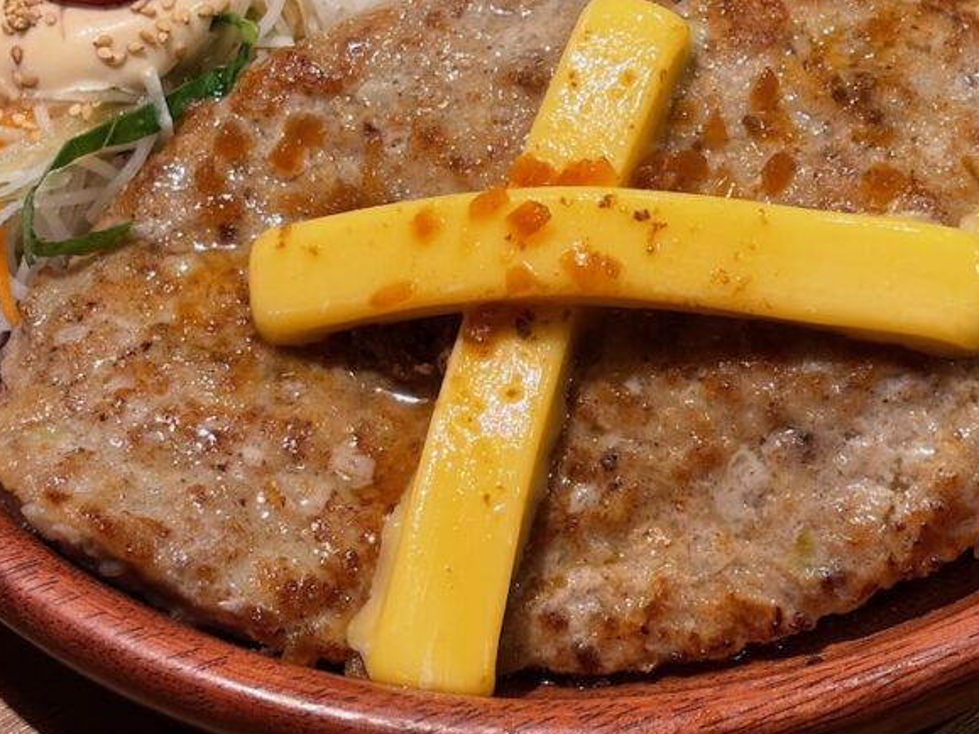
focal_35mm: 92
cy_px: 176
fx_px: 2601
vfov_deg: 16.0
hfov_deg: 21.3
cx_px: 588
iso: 80
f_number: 1.6
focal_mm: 5.96
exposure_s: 1/50
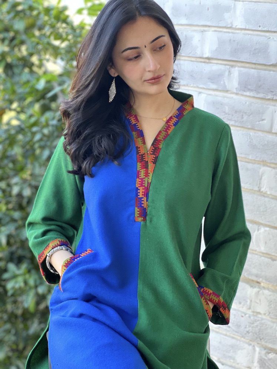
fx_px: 822
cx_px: 138
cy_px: 184
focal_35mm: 77
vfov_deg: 25.3
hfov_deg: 19.1
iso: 250
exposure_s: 1/114
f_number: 2.8
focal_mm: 9
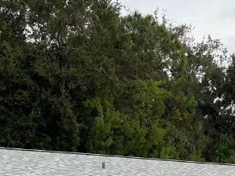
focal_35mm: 89
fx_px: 604
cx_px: 255
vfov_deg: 15.6
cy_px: 241
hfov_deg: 21.0
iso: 50
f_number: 1.6
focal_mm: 5.1
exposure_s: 1/430
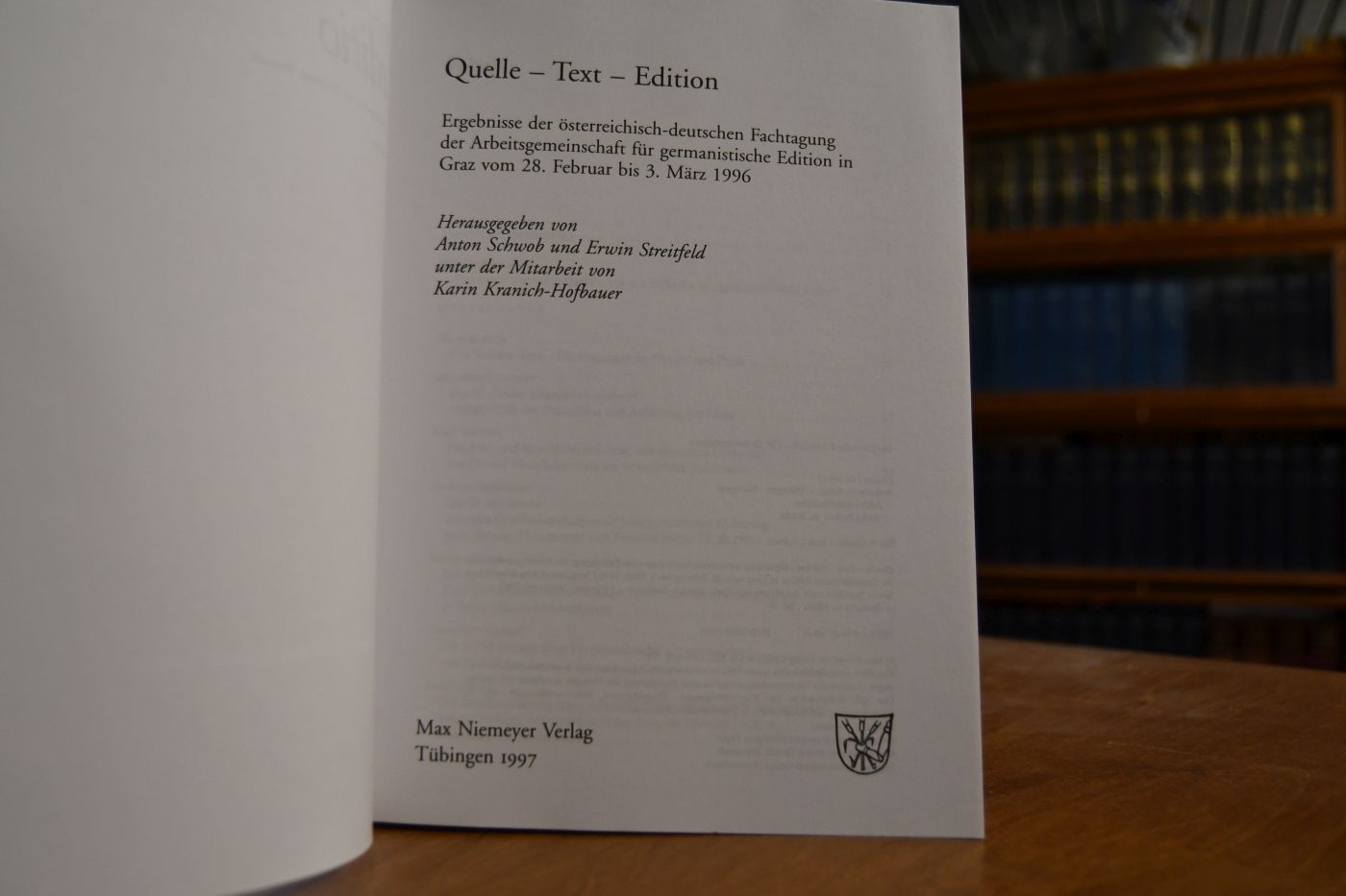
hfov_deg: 57.2
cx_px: 673
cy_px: 448
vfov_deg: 40.0
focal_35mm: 33
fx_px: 1234
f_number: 3.5
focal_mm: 22
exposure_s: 1/250
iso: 800
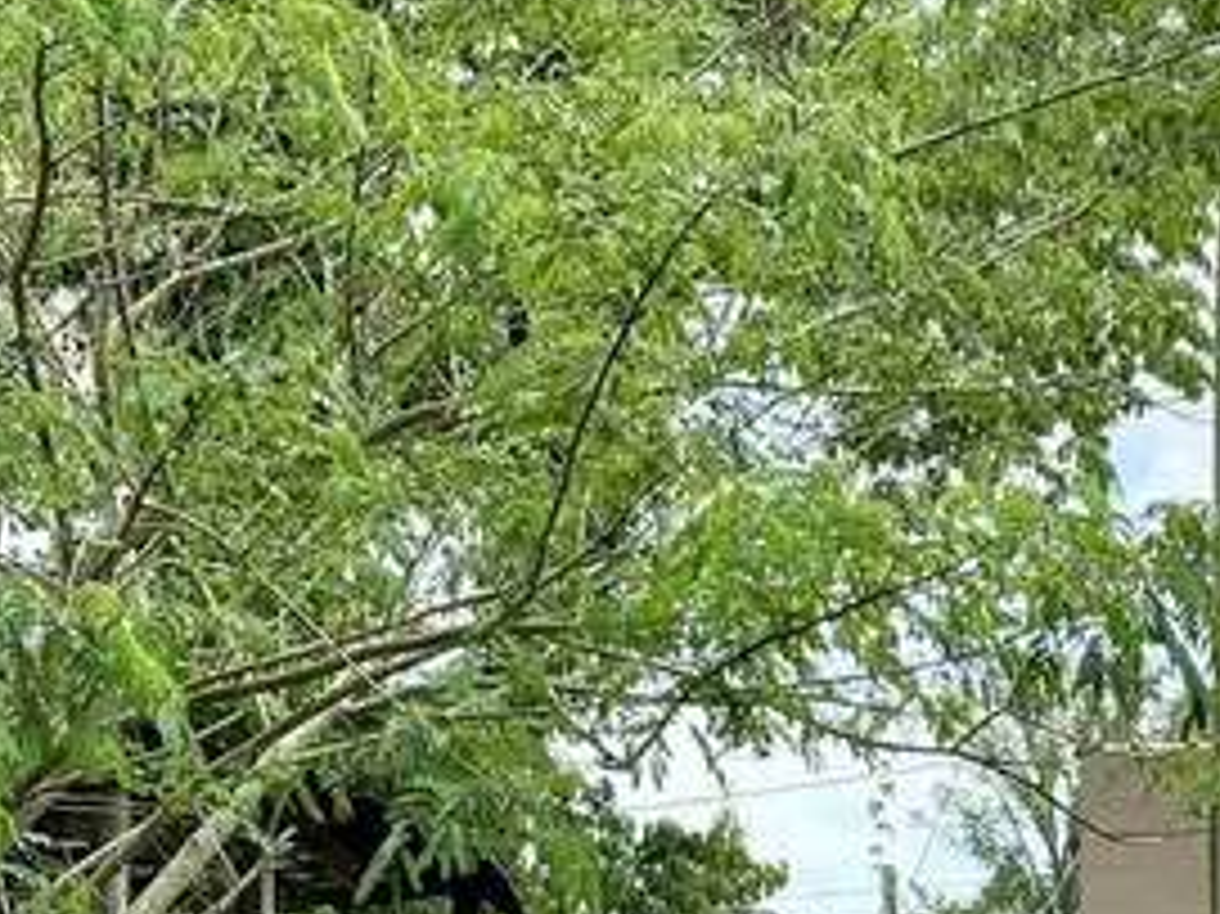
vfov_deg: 11.8
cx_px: 1053
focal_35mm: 123
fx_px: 4333
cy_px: 1081
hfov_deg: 15.9
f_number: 1.6
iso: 50
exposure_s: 1/2062
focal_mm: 5.96
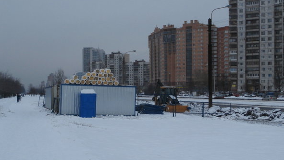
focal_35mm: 63
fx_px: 475
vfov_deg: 19.1
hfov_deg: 33.3
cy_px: 86
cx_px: 144
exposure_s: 1/320
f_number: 4.5
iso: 200
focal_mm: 10.11
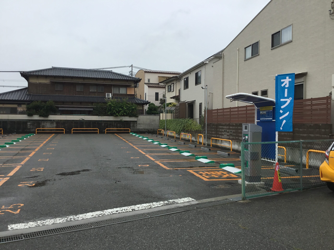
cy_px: 125
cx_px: 167
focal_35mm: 31
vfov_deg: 45.4
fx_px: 299
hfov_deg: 58.4
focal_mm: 3.3
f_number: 2.4
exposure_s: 1/1274
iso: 25
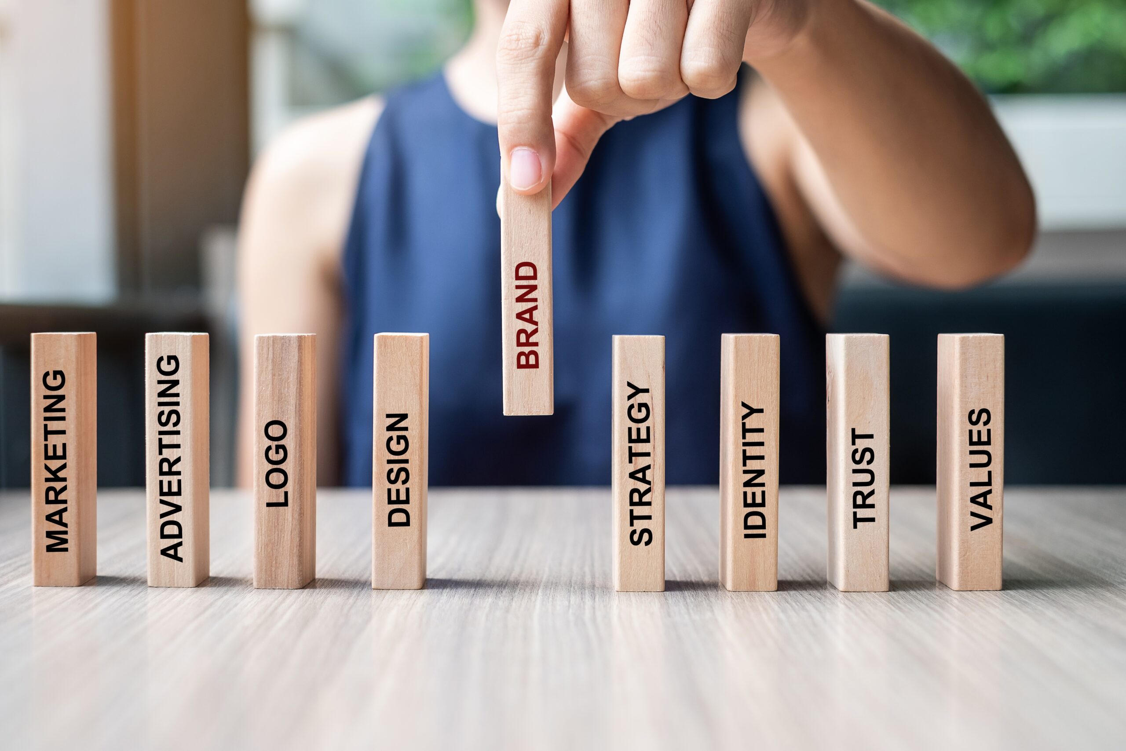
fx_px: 1658
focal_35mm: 53
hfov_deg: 37.5
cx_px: 563
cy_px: 376
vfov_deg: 25.5
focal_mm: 35
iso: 200
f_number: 2.8
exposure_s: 1/250
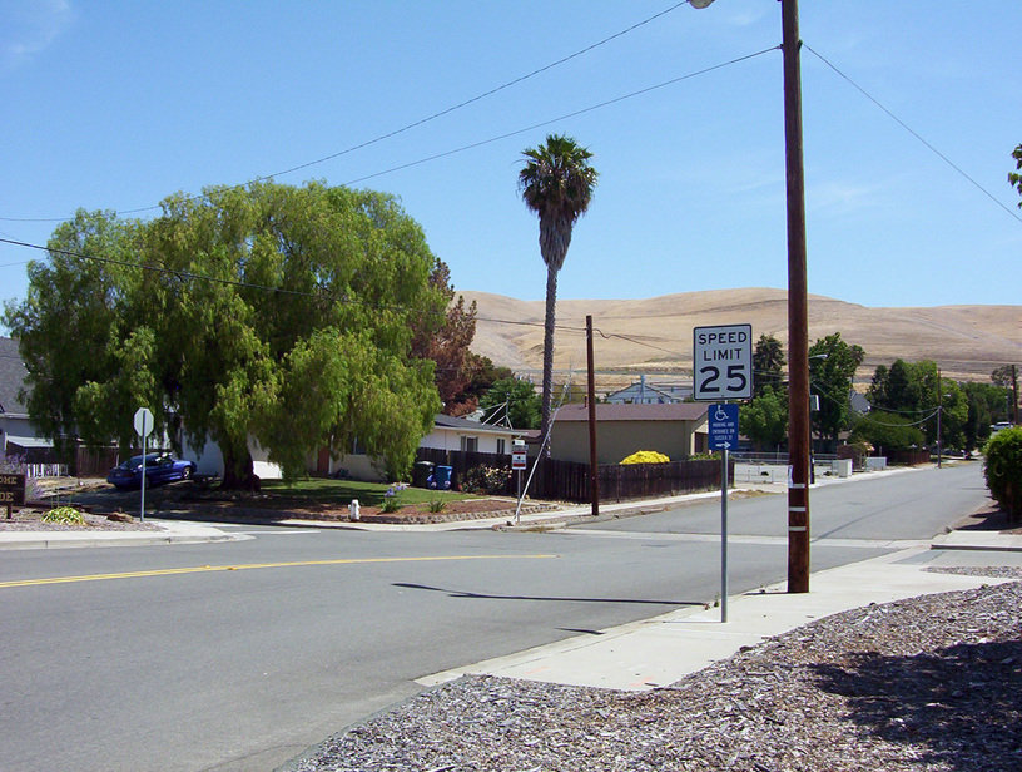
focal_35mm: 43
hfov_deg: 43.8
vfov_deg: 33.7
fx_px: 1273
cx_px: 511
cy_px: 386
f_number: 5.17
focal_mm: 5.77
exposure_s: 1/720
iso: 100
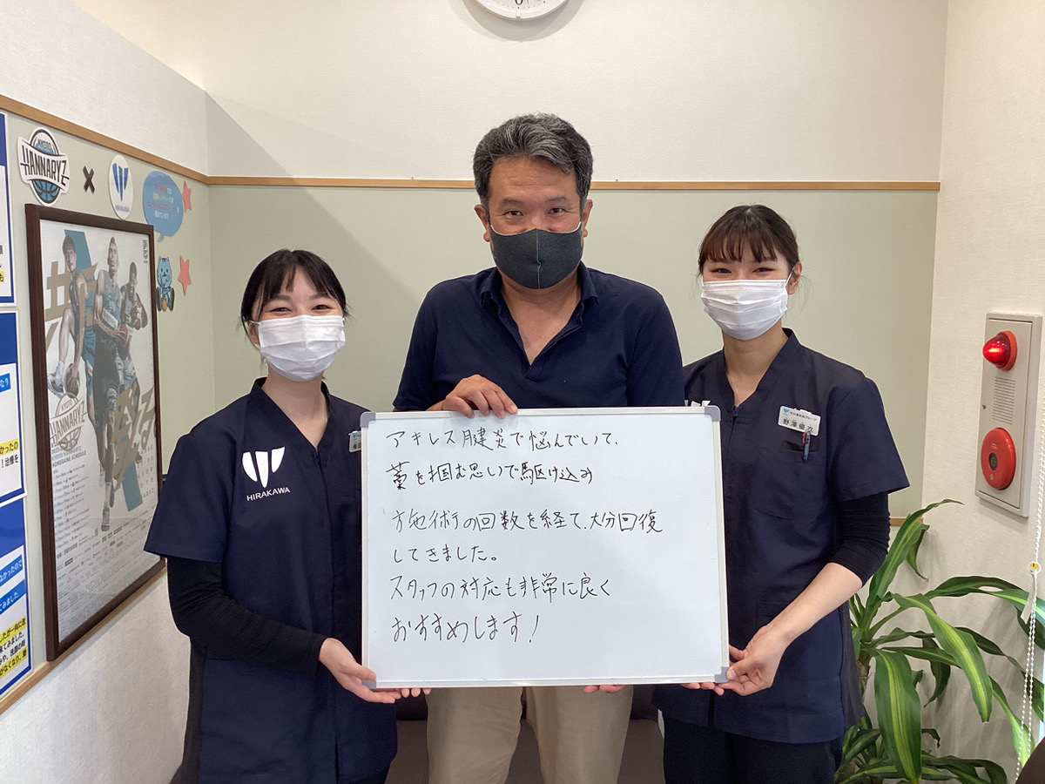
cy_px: 392
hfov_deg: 58.4
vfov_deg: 45.4
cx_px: 522
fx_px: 936
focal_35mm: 31
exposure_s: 1/60
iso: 80
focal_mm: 3.3
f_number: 2.4
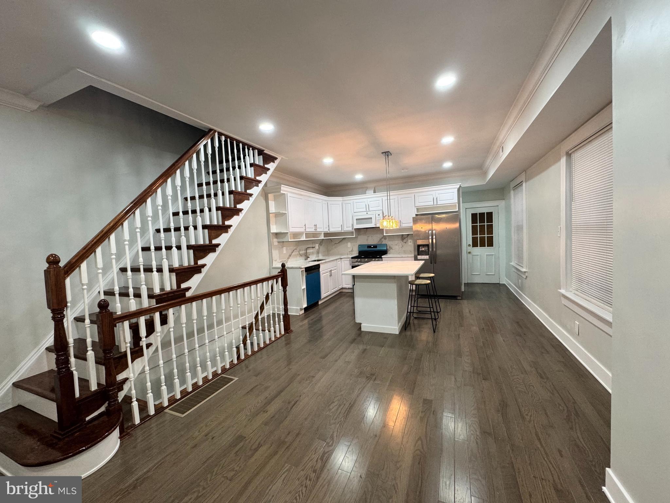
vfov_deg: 85.7
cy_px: 252
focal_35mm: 14
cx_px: 335
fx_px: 271
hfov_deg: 102.1
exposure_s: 1/60
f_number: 2.2
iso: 200
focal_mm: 2.22
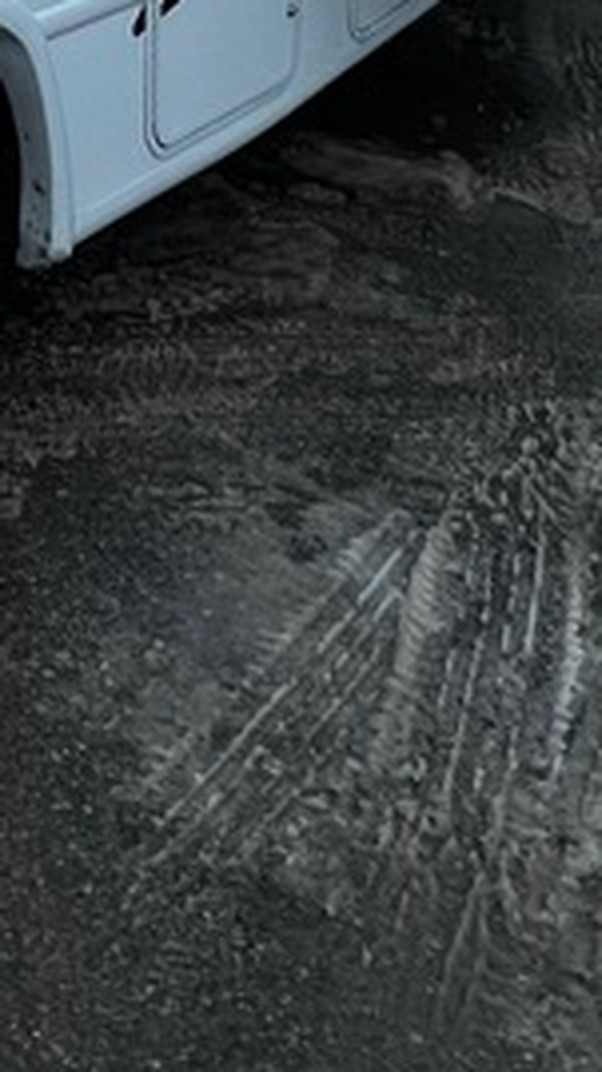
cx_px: -96
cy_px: -319
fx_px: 1535
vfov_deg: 30.5
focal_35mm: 54
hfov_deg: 20.9
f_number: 1.8
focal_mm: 1.57
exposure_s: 1/99
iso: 200
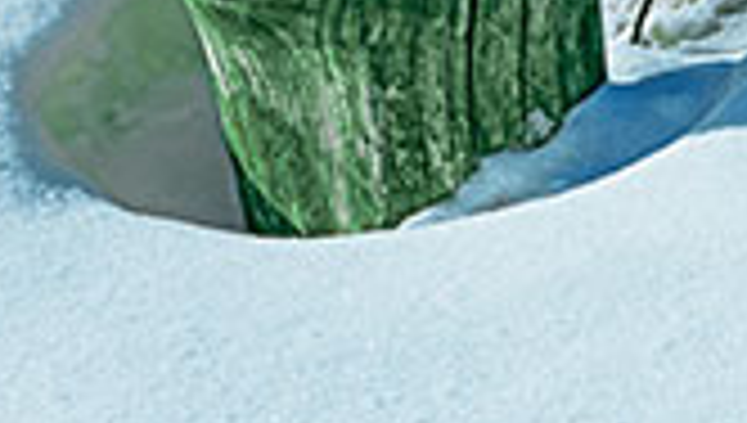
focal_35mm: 661
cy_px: -281
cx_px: 950
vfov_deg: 1.8
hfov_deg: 3.3
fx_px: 13114
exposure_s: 1/1000
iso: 320
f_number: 10
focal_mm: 210
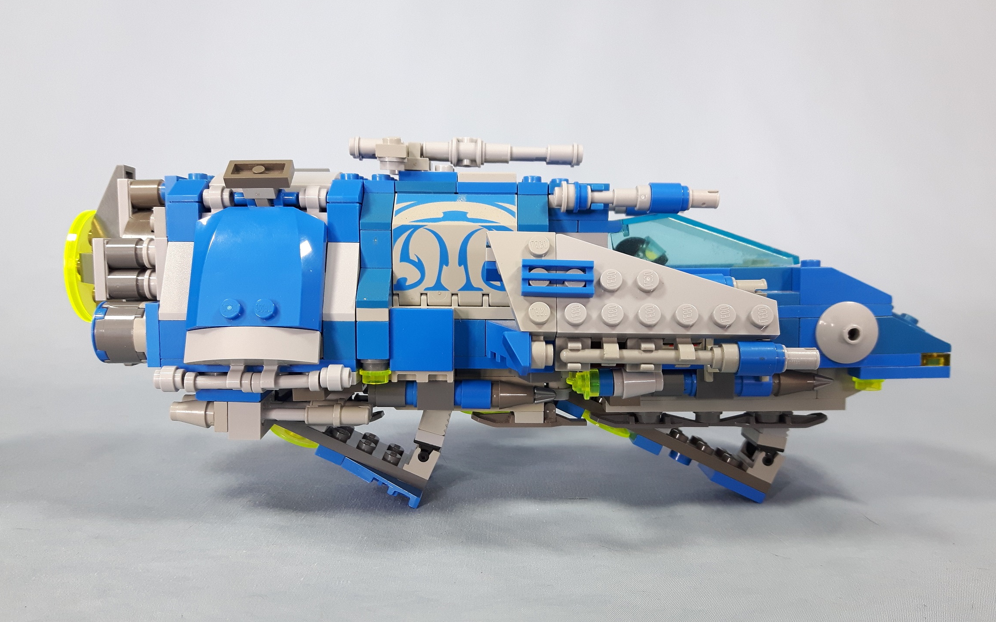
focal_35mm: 33
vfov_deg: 38.3
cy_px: 341
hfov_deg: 58.1
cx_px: 497
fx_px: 896
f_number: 1.9
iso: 64
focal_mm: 3.7
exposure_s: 1/33
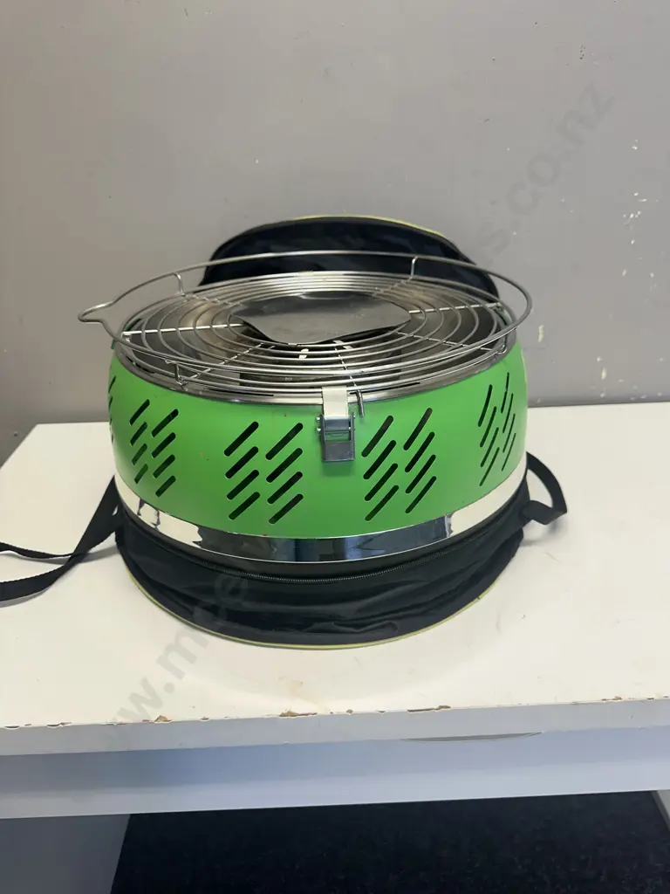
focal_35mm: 24
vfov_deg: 71.6
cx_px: 335
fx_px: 619
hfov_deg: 56.8
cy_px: 447
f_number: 1.78
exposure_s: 1/100
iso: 125
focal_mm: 6.86
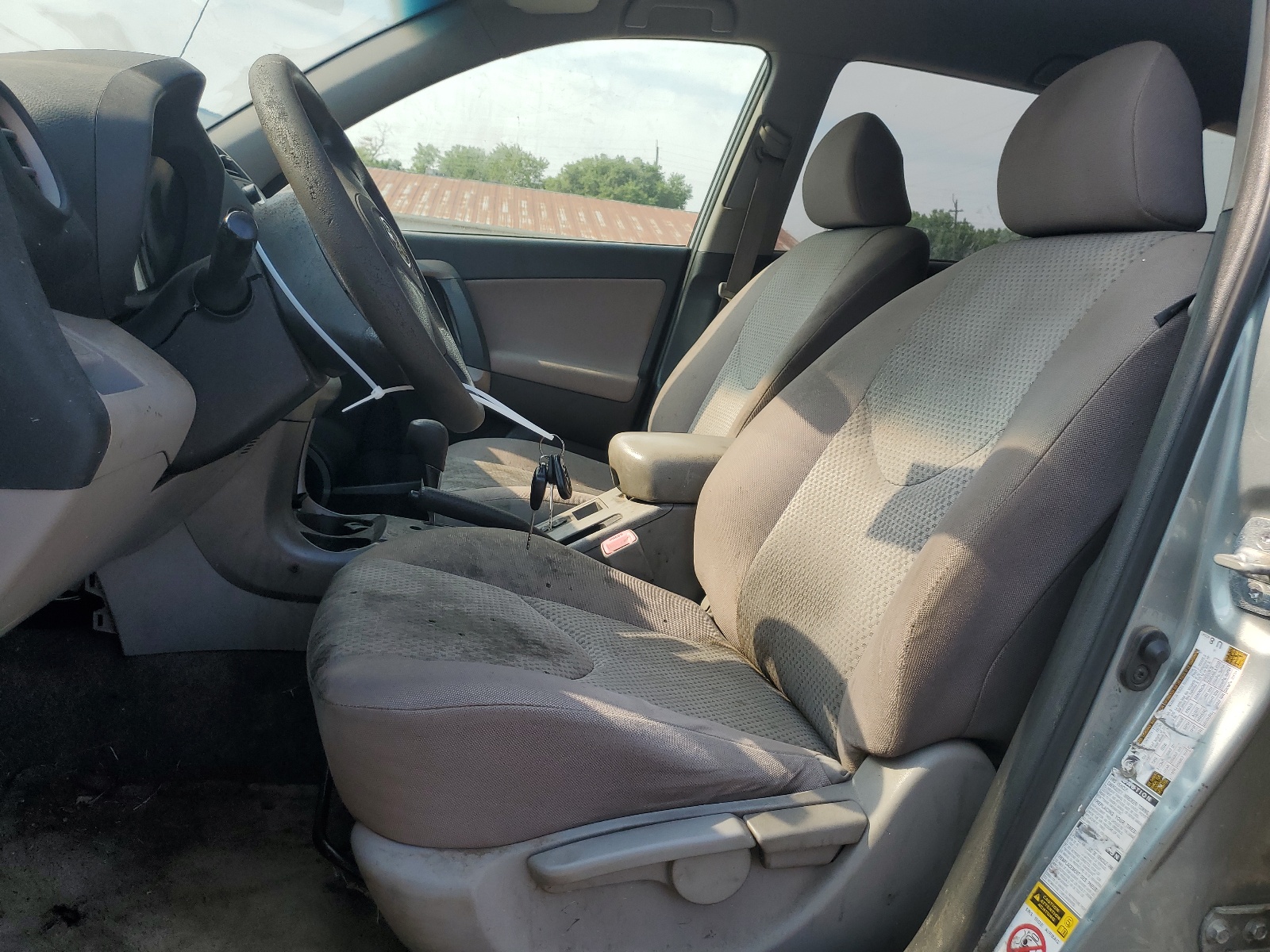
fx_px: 954
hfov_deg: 67.3
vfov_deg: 53.1
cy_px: 476
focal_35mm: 26
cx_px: 635
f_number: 1.5
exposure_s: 1/1111
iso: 50
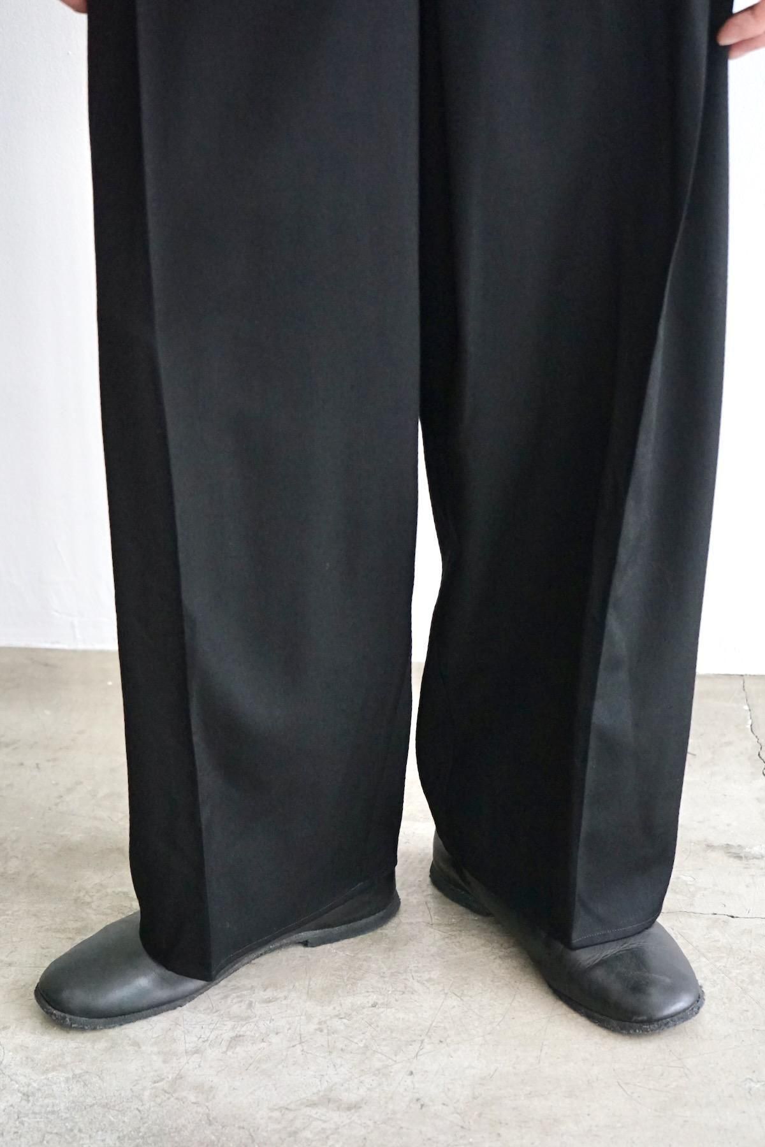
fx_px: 1689
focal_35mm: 53
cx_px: 382
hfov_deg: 25.5
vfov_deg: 37.5
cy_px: 574
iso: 4000
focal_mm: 53
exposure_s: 1/160
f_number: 5
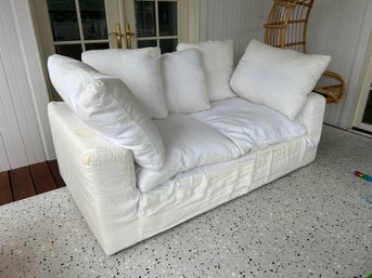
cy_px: 139
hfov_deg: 67.3
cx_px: 186
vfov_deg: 53.0
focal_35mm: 26
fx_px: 279
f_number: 1.5
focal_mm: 5.7
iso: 50
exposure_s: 1/552
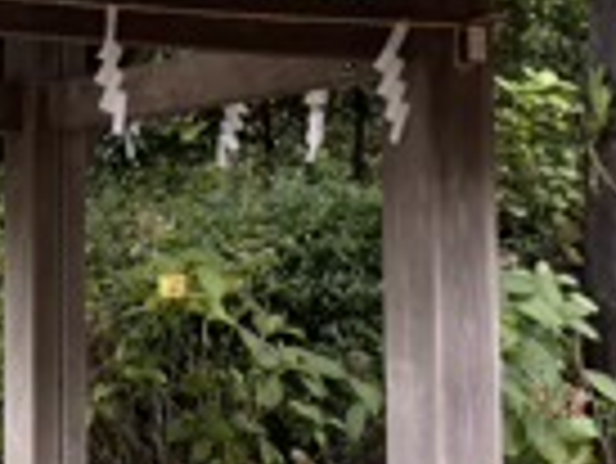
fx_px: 2369
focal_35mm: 133
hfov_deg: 14.2
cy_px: 124
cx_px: -202
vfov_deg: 11.1
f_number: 1.6
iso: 32
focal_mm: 5.96
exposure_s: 1/121
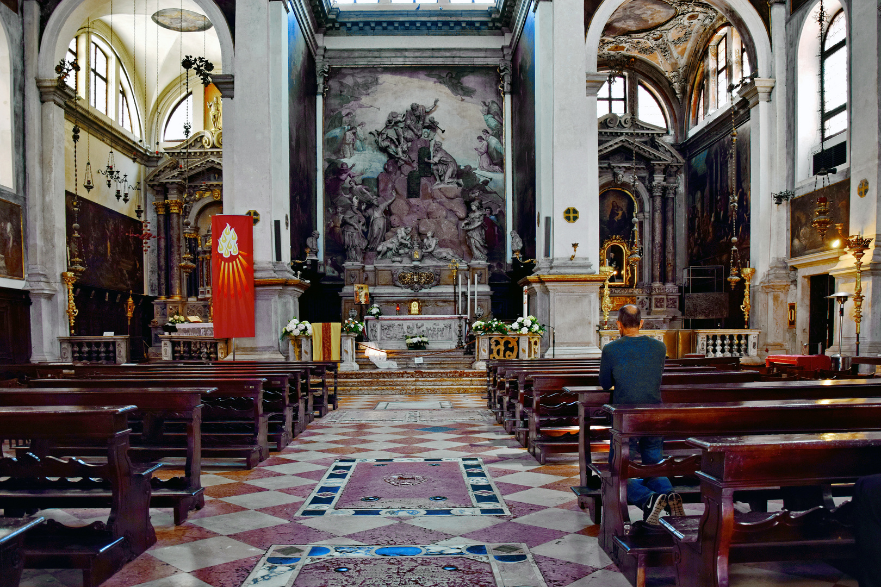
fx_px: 661
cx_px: 440
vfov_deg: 47.9
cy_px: 294
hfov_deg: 67.4
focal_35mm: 27
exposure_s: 1/25
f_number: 3.5
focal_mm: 18
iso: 100
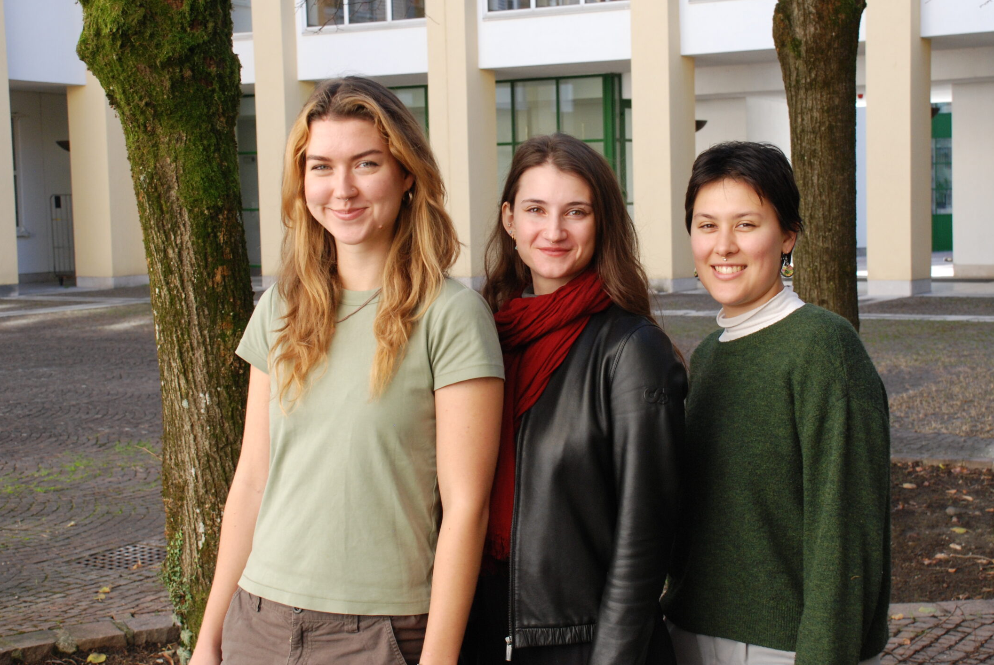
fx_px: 1759
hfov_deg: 31.5
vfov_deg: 21.4
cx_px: 570
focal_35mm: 64
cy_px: 286
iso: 400
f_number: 4.5
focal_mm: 35
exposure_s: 1/180
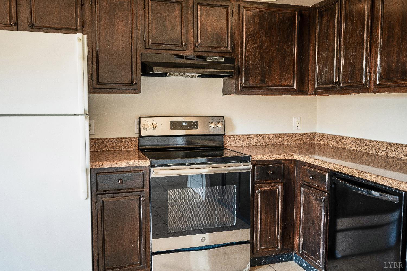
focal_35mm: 30
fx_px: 339
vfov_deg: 43.6
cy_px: 136
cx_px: 204
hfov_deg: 62.0
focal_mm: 30
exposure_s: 1/6
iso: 400
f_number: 4
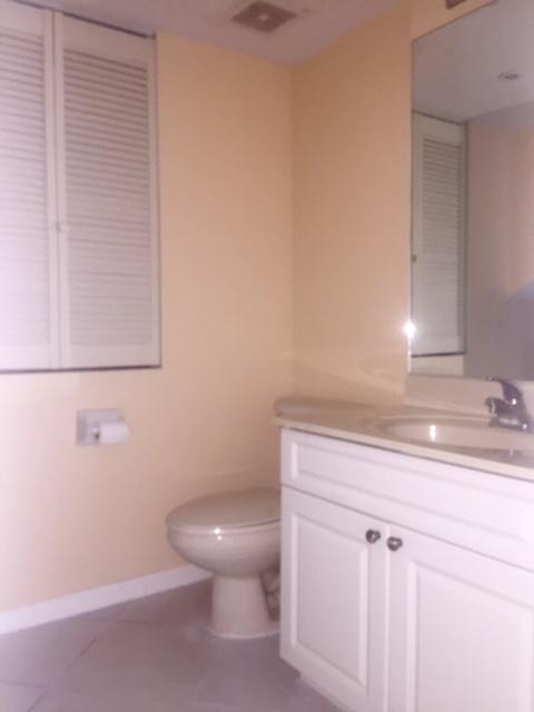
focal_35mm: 29
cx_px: 267
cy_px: 356
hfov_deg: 48.2
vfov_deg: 61.7
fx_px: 596
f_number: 2.2
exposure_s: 1/16
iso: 100
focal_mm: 4.15
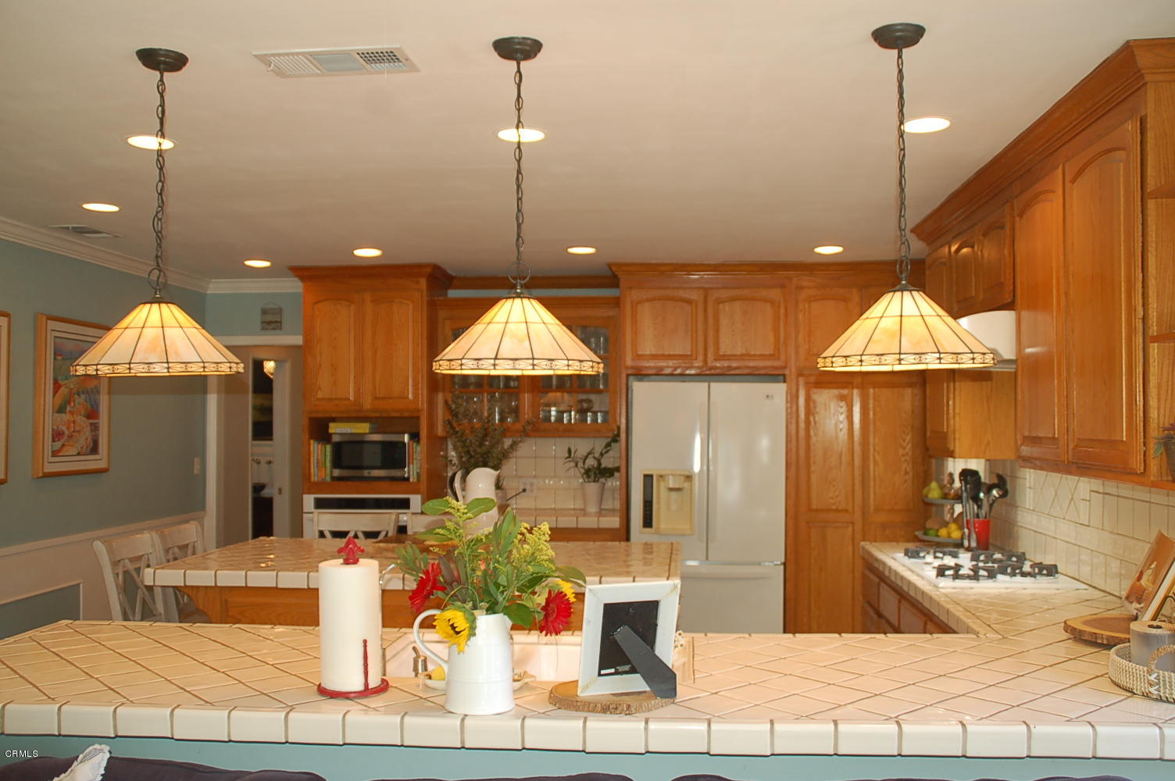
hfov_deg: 57.3
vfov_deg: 39.9
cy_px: 390
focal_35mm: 33
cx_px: 588
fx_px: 1076
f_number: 3.8
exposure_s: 1/60
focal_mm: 22
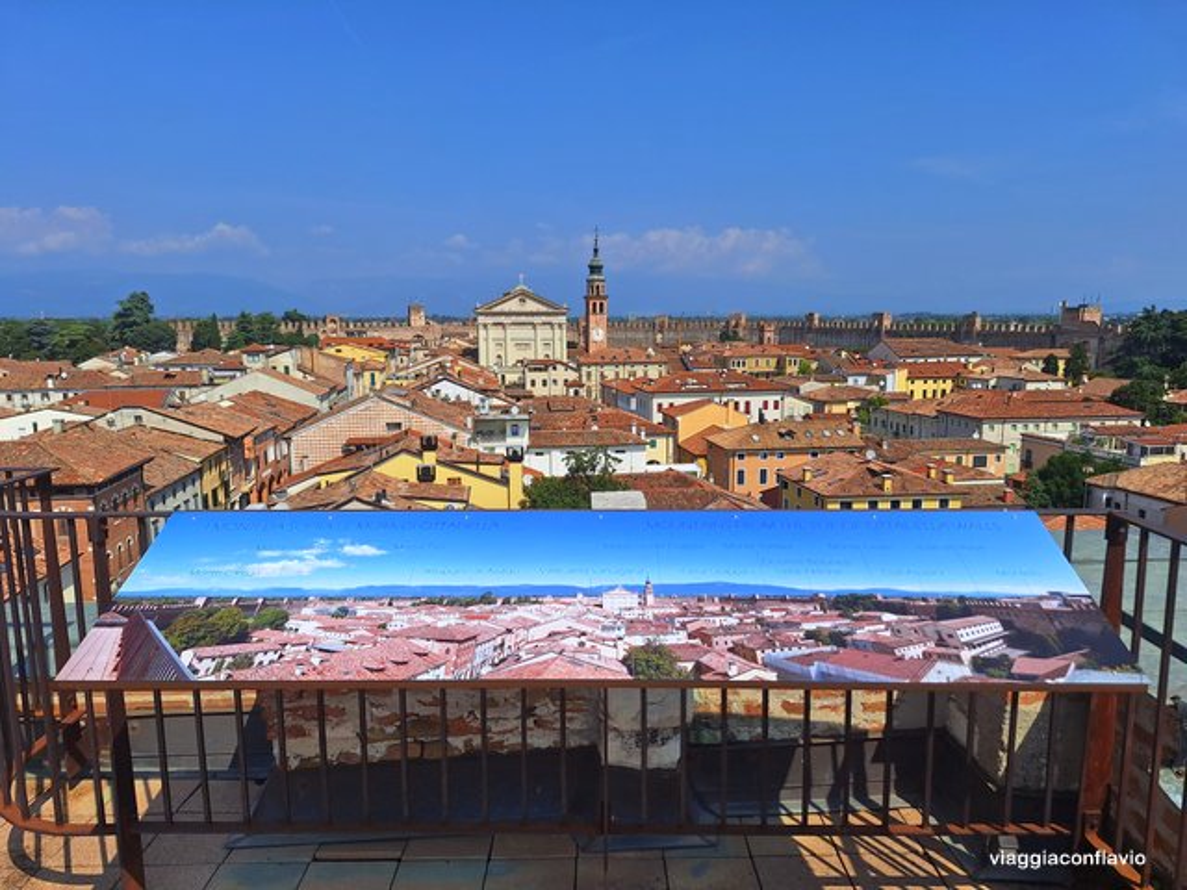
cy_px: 445
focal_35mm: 23
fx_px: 789
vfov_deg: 58.9
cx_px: 594
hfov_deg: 73.9
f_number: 1.8
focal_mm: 5.54
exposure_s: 1/4695
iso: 40
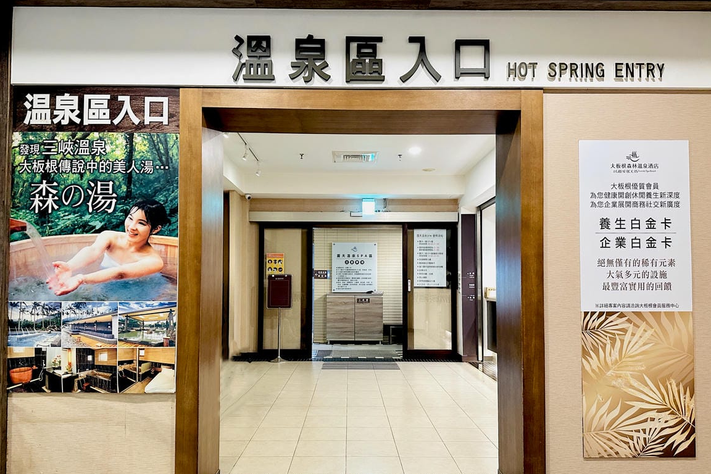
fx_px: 513
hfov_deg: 69.4
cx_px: 347
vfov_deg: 49.4
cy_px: 267
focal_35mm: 26
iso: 400
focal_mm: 6.86
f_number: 1.78
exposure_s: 1/60
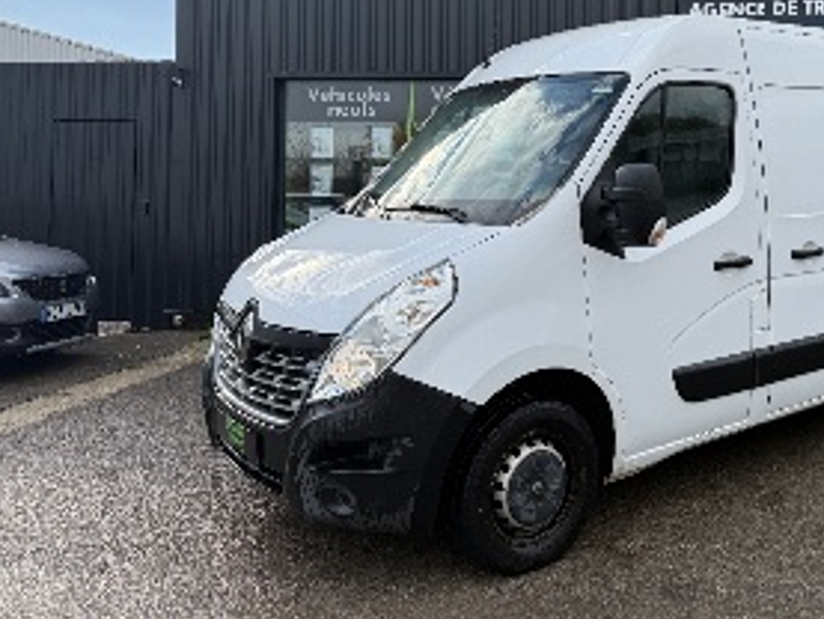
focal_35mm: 36
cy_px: 161
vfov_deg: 38.7
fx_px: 857
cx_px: 607
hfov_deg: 49.5
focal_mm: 6.76
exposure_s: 1/2445
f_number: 1.78
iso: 100
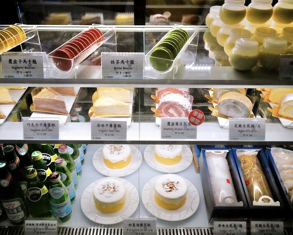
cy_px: 118
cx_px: 140
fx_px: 277
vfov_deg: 45.8
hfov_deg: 55.7
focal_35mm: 32
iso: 6400
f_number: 8
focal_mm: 28
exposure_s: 1/1250
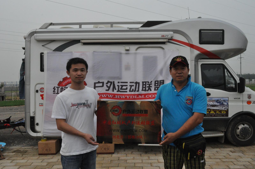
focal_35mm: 26
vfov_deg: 50.3
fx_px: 180
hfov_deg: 70.5
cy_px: 84
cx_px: 128
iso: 2500
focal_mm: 17
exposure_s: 1/400
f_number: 13
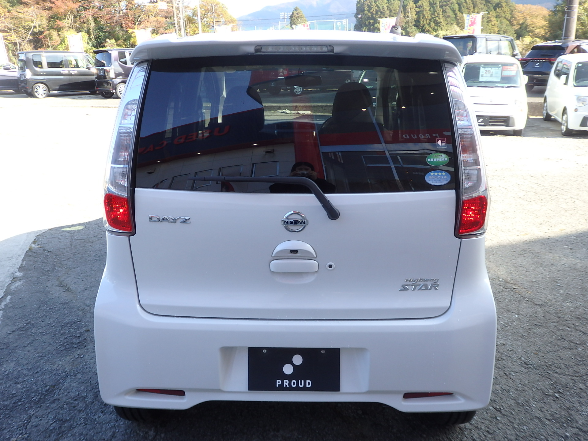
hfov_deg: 60.0
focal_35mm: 30
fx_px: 510
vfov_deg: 46.8
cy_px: 220
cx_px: 294
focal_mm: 5.5
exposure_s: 1/200
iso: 125
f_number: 3.3
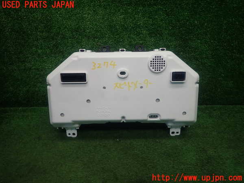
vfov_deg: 54.9
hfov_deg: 69.4
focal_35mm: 25
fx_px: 176
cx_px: 122
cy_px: 92
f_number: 2
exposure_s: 1/100
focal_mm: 4.5
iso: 100
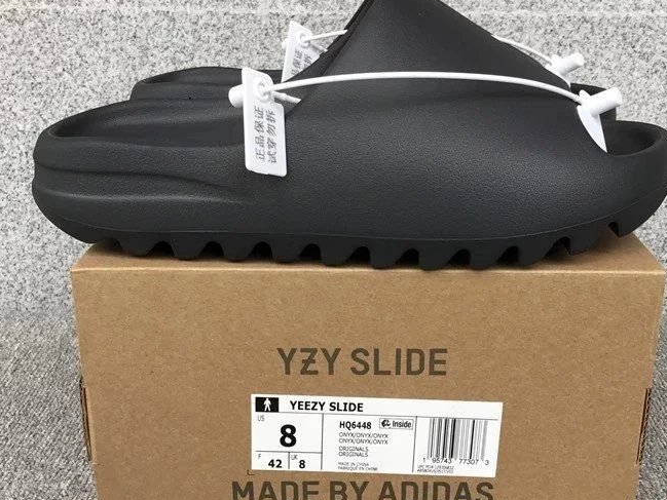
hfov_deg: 43.8
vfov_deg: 33.6
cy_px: 257
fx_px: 829
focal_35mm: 43
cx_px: 362
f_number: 2.4
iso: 25
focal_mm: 3.3
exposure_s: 1/112
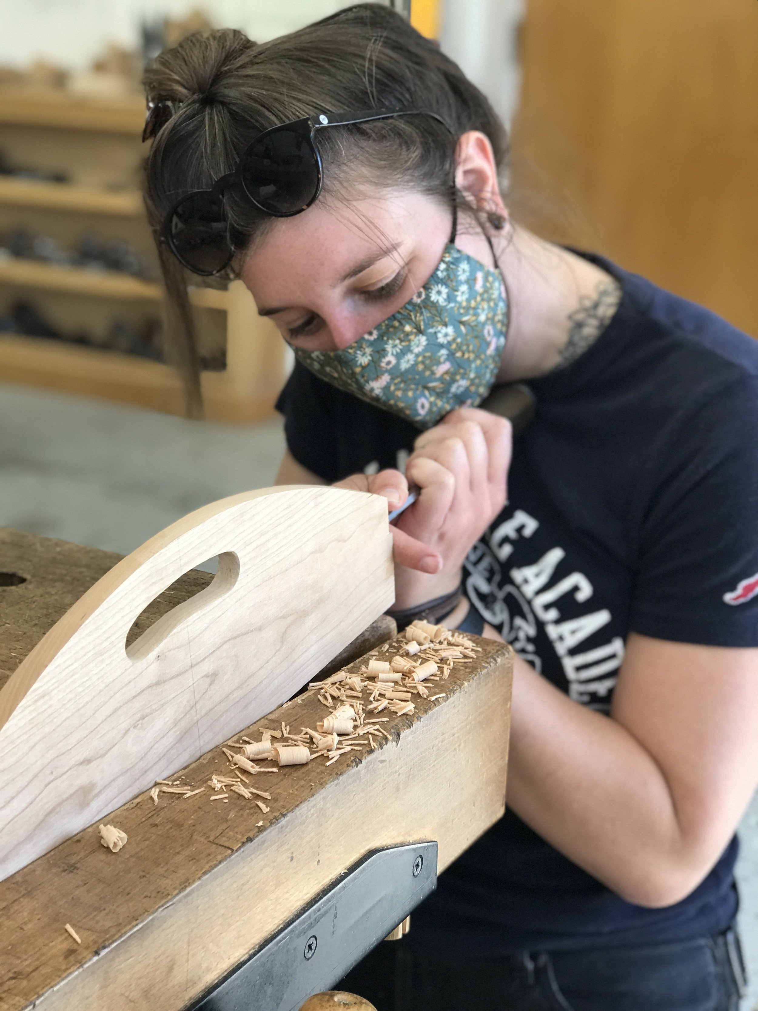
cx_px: 379
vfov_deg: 33.8
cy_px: 506
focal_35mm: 57
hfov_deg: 25.7
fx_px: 1664
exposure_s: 1/60
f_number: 2.8
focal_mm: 6.6
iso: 50
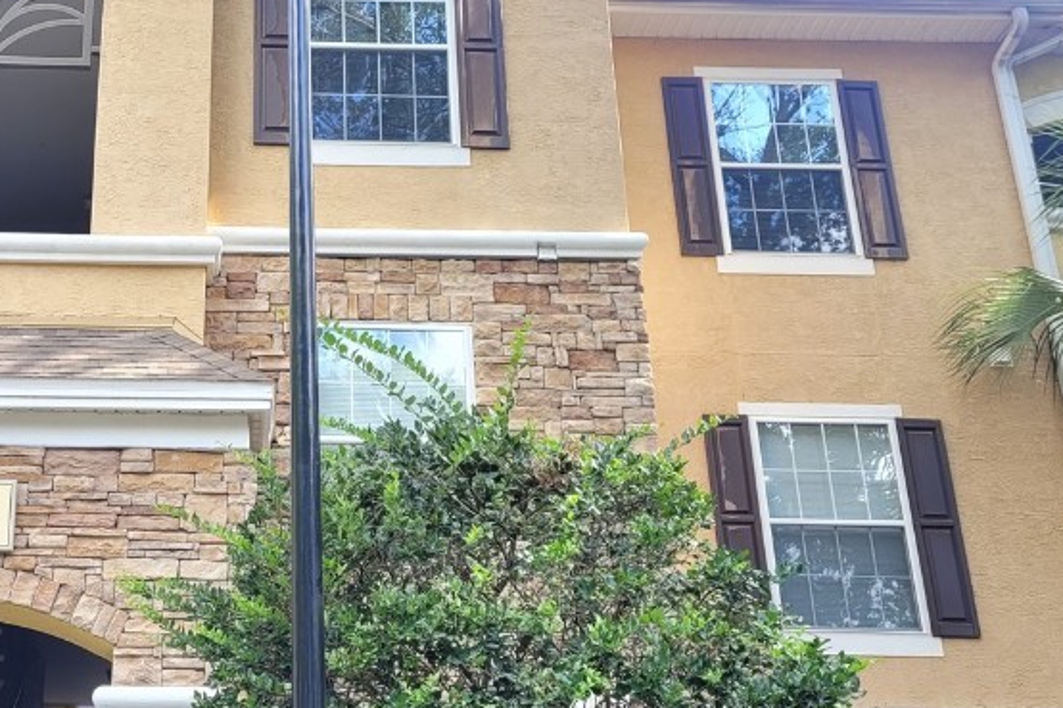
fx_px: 1476
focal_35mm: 50
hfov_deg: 38.6
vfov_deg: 27.0
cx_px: 263
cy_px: 401
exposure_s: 1/138
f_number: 1.8
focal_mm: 5.4
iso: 40
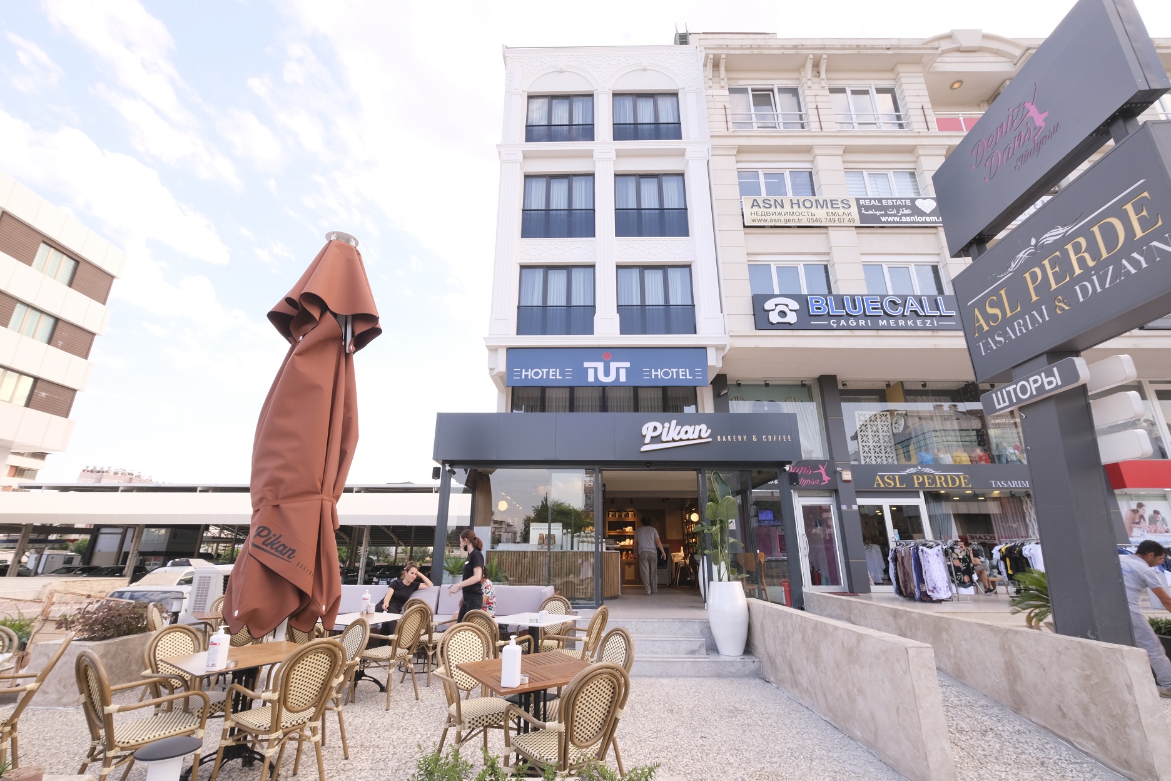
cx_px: 586
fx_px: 488
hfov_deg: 100.4
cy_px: 390
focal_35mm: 15
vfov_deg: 77.3
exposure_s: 1/40
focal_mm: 10
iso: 320
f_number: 9
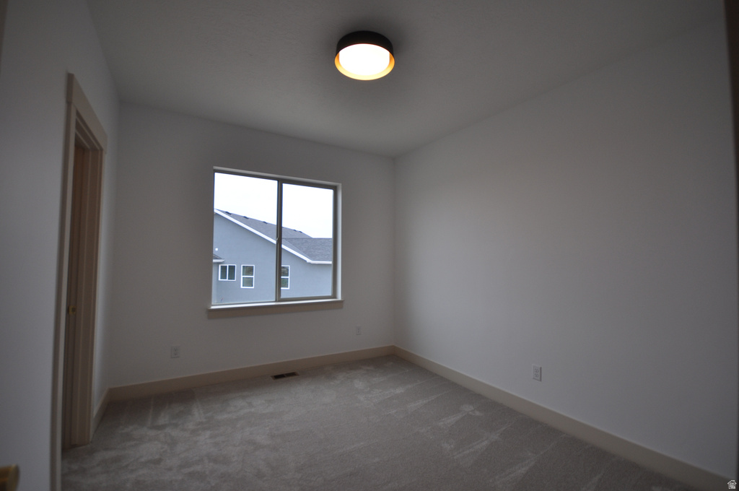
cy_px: 246
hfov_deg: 100.5
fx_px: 308
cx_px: 370
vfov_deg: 77.2
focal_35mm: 15
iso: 250
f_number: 4
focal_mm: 10
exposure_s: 1/250
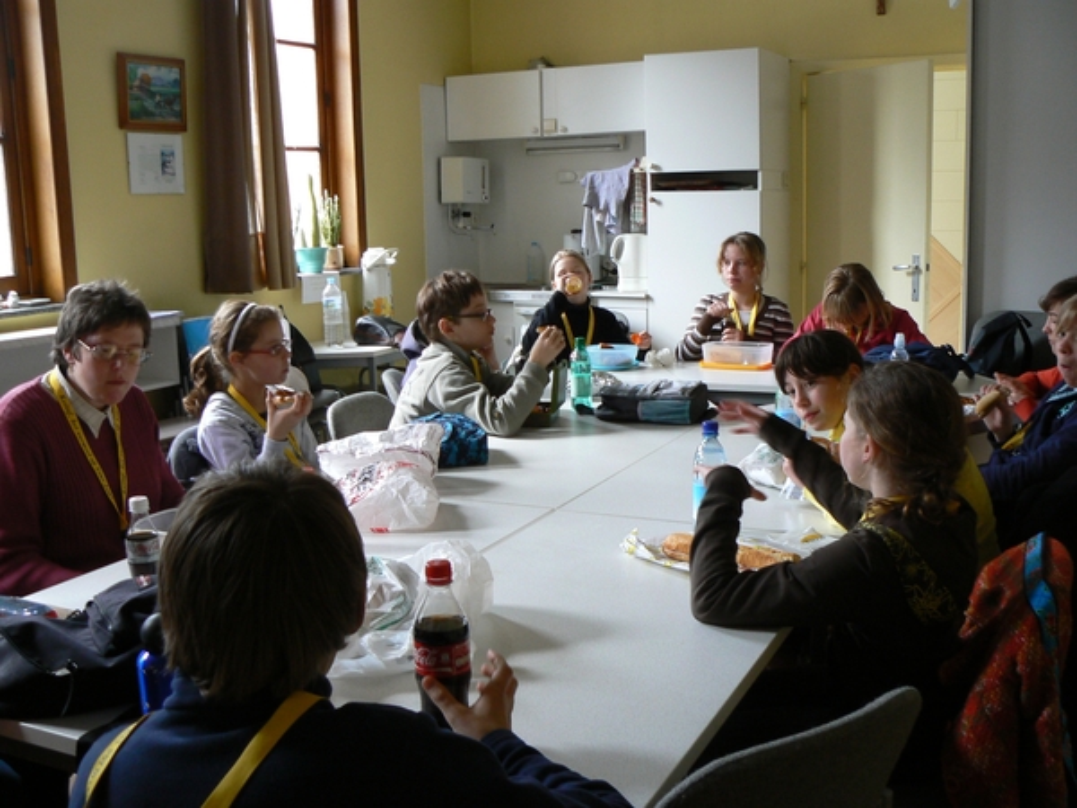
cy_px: 404
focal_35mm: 36
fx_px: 1120
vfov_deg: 39.7
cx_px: 538
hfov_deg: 51.4
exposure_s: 1/30
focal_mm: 6
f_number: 2.8
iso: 100
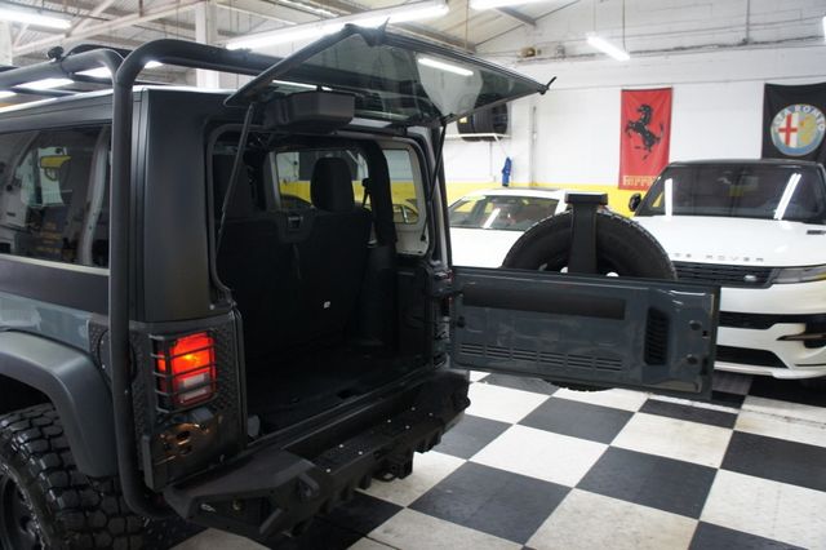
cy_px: 275
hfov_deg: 67.4
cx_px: 413
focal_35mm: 27
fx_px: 619
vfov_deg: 47.9
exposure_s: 1/30
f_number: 3.5
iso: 500
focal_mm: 18
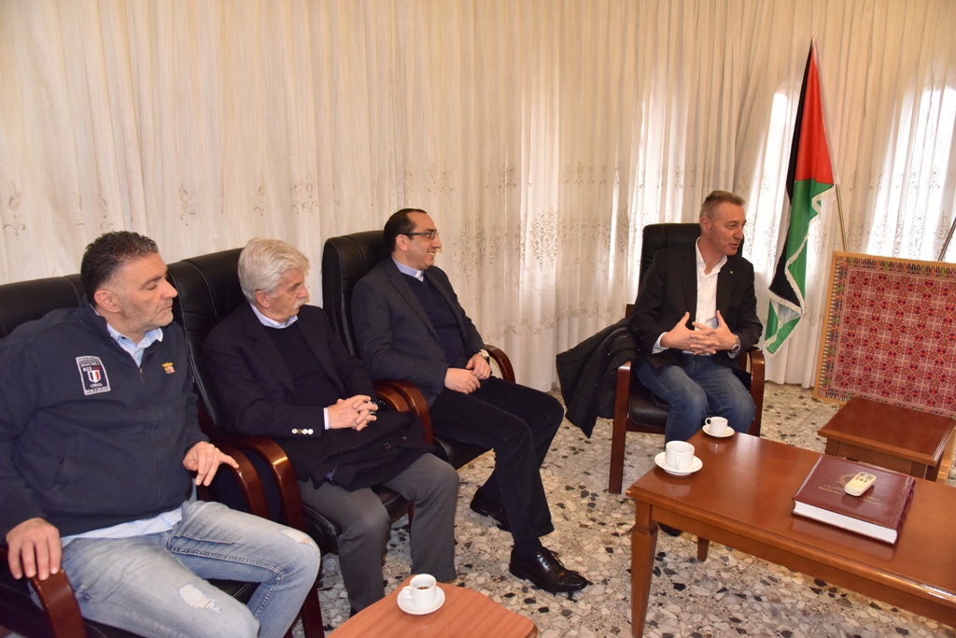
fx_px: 637
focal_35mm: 24
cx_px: 478
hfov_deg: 73.7
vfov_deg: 53.1
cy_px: 319
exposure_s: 1/200
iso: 2500
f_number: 6.3
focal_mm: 24
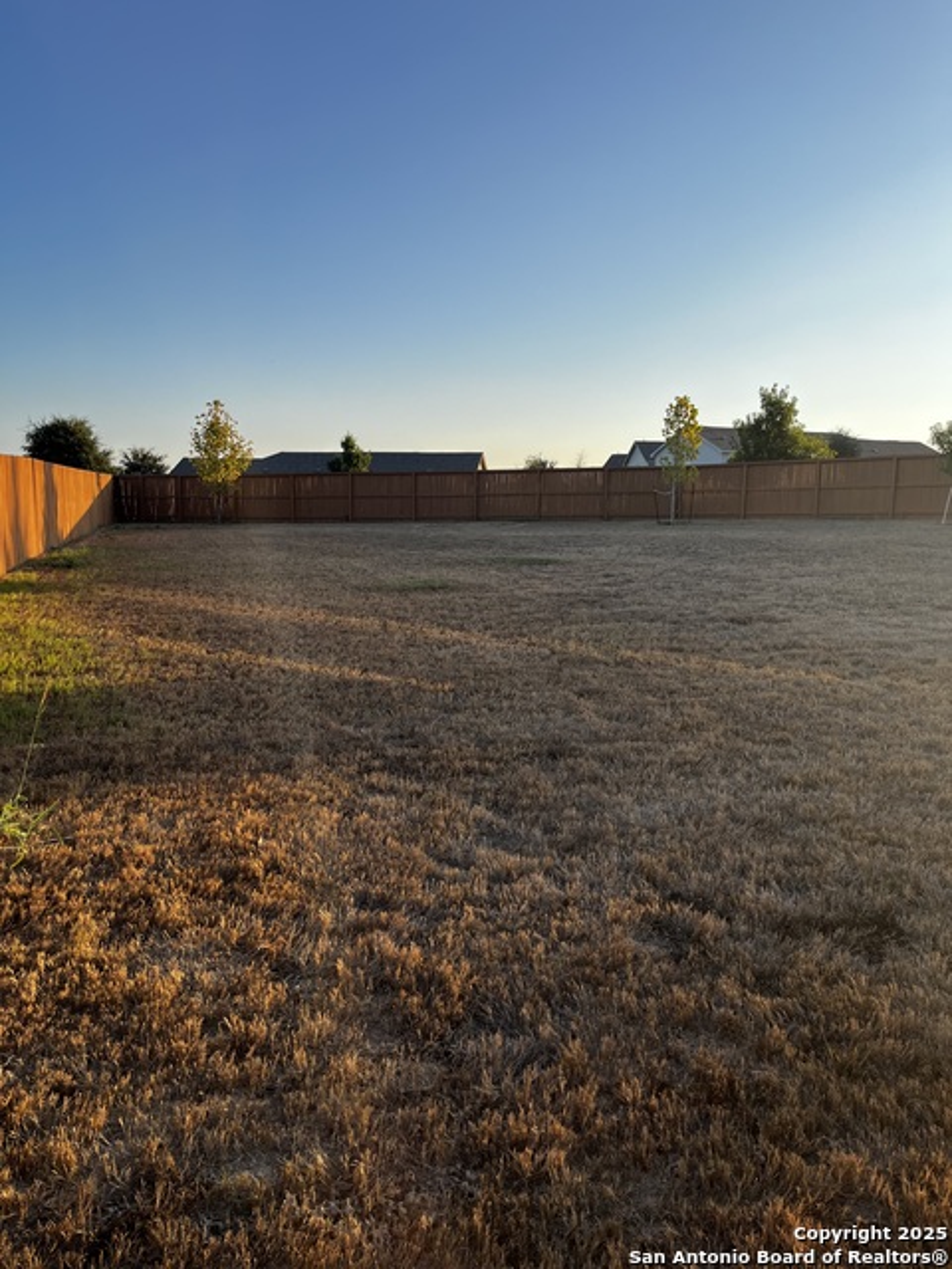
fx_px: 953
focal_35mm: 26
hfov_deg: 53.1
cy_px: 634
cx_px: 476
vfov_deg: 67.3
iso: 50
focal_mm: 5.1
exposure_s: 1/1458
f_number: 1.6
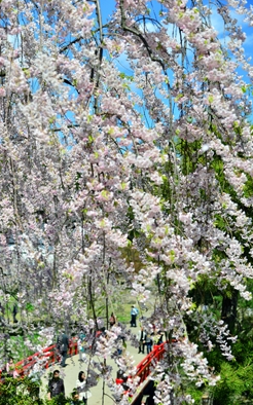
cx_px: 130
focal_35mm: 57
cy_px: 204
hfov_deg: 22.7
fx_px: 629
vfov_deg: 35.7
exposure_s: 1/6400
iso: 400
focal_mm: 55
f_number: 4
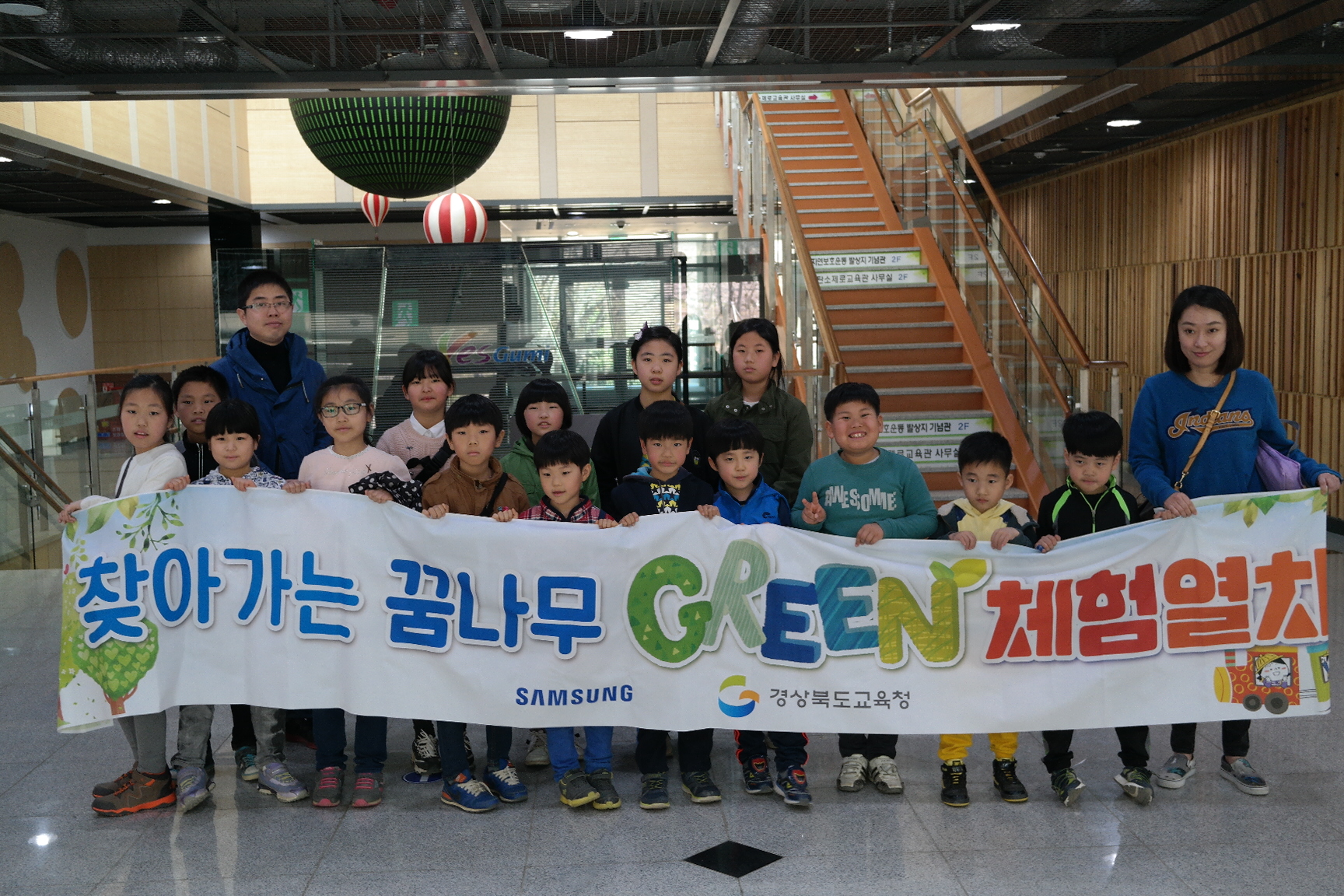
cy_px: 448
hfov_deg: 53.1
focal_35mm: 36
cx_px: 672
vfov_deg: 36.9
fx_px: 1344
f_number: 4
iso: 400
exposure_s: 1/50
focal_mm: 24
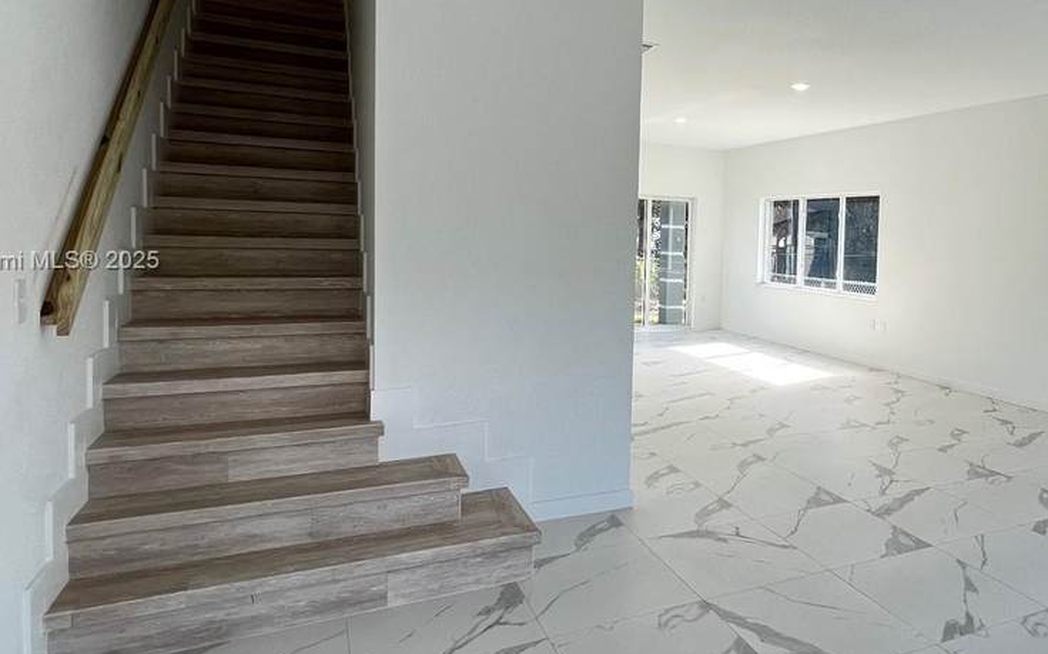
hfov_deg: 72.3
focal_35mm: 24
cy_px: 262
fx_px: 685
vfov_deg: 50.7
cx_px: 707
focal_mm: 1.57
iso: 50
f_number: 1.8
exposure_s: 1/120
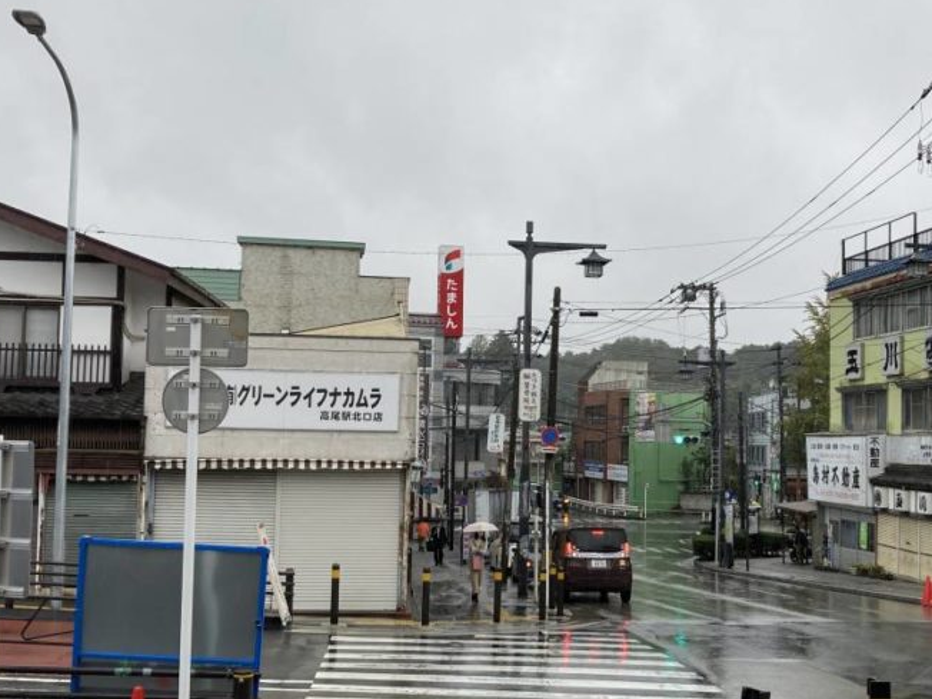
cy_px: 392
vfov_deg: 32.8
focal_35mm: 44
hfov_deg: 42.8
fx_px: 1185
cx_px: 555
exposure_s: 1/239
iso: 20
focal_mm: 3.99
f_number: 1.8
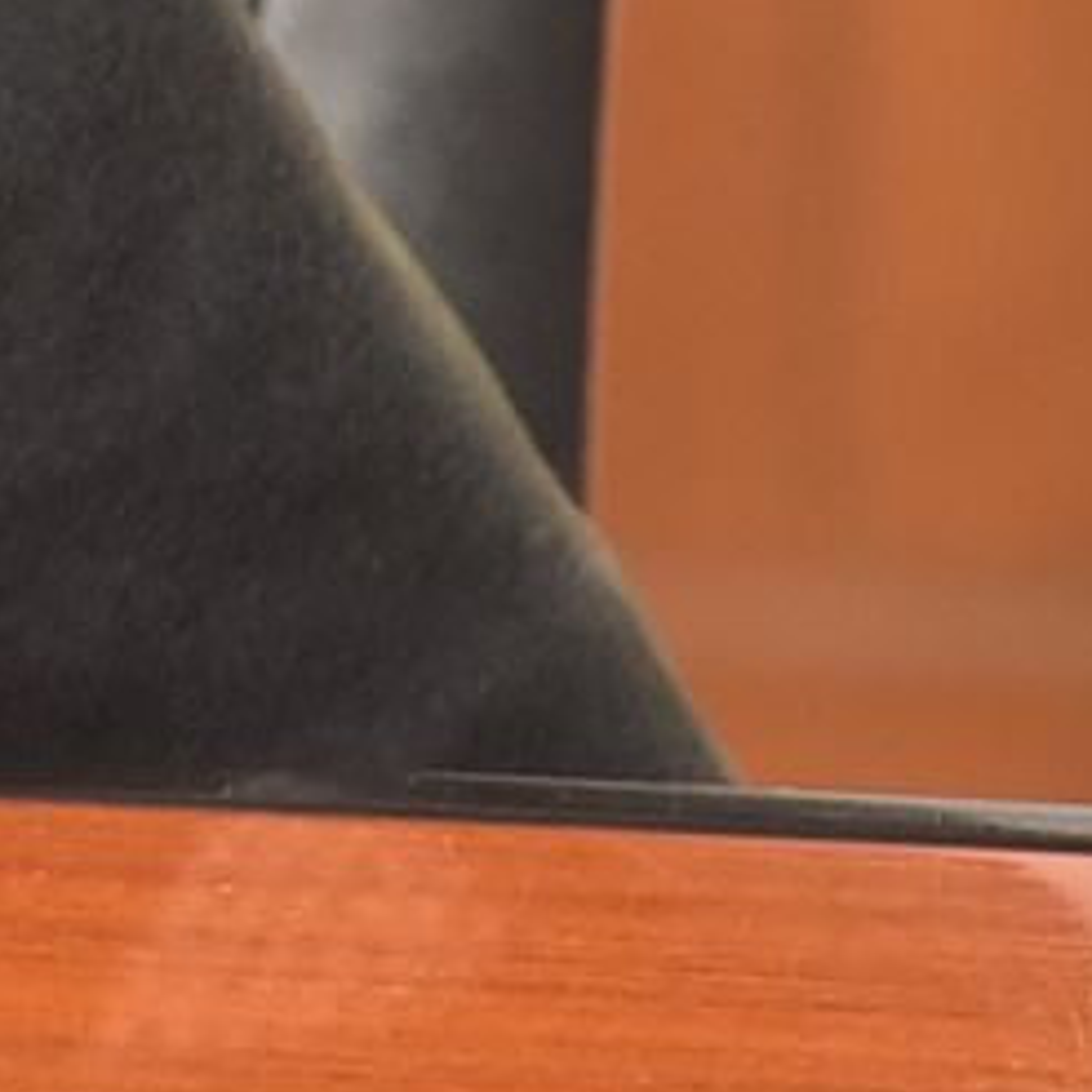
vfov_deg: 1.7
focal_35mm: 1035
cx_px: -2424
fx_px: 36940
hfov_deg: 1.7
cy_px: -2246
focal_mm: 120
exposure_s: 1/125
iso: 1600
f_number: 5.6
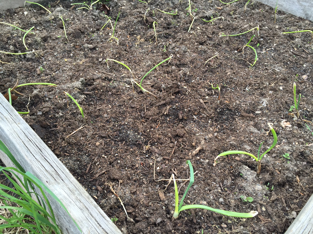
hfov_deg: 61.7
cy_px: 117
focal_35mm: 29
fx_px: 262
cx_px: 156
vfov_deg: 48.2
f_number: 2.2
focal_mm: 4.15
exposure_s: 1/264
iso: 32
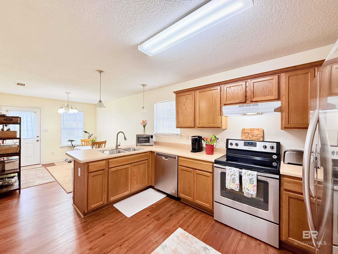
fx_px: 137
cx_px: 169
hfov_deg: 102.1
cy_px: 127
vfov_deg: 85.7
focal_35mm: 14
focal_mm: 2.22
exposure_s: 1/120
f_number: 2.2
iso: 200
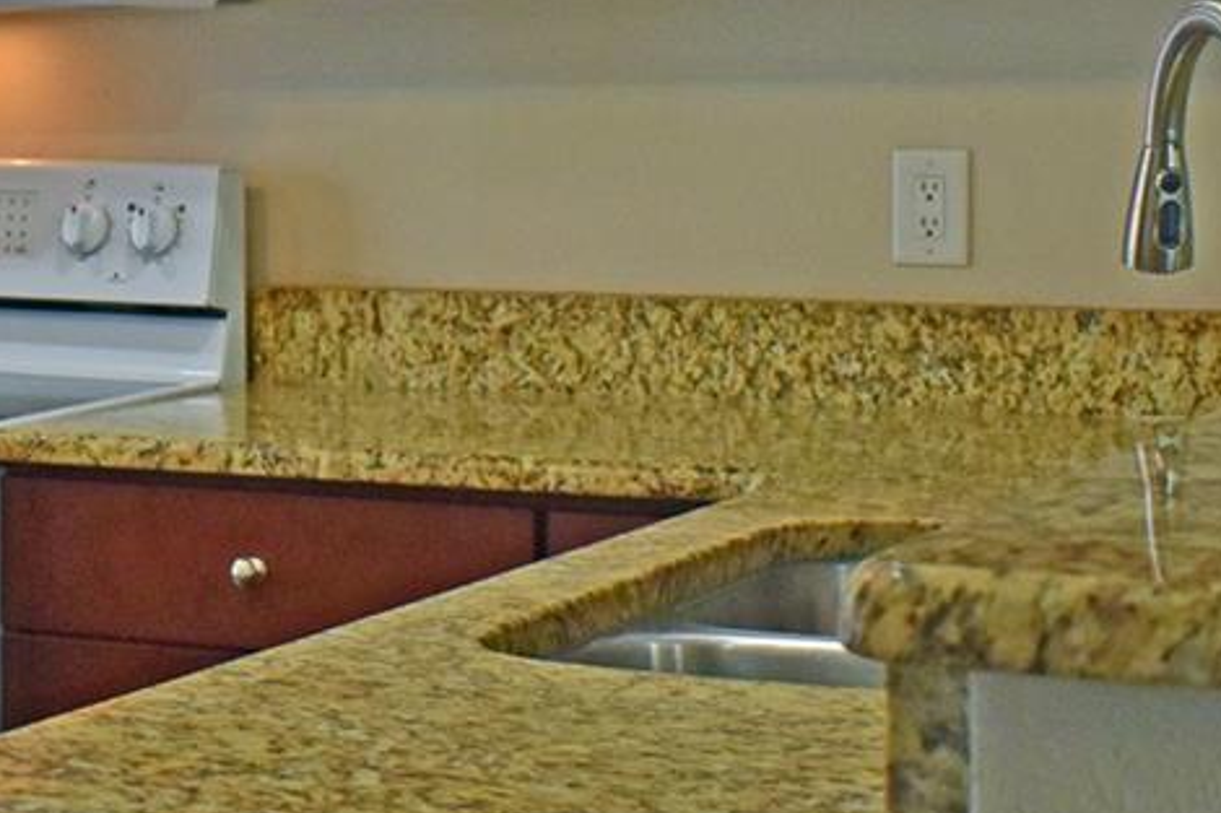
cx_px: 114
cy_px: 75
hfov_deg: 21.6
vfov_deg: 14.7
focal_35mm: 92
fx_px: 3119
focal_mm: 18
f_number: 3.5
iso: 800
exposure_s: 1/250
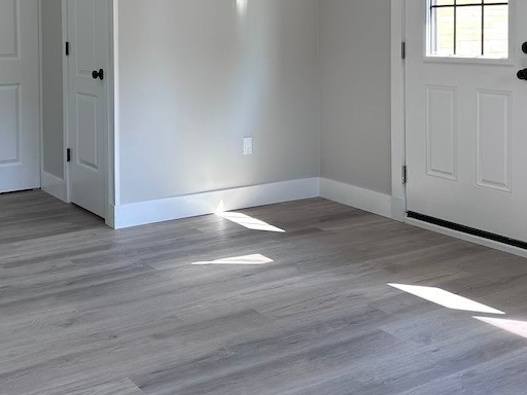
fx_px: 731
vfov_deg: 29.3
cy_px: 58
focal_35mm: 48
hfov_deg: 39.4
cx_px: 205
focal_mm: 6.86
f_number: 1.78
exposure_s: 1/170
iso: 100
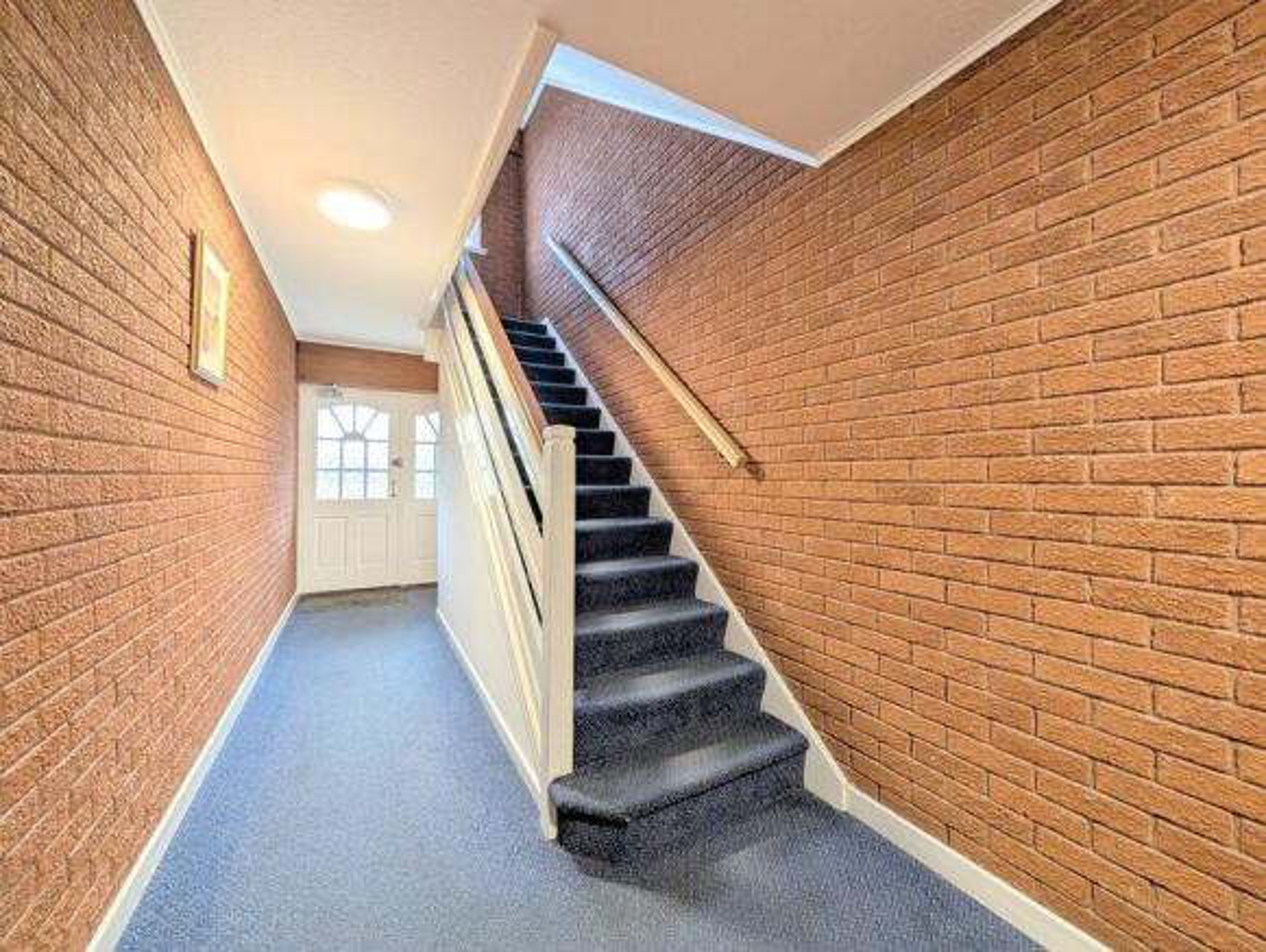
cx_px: 633
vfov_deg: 94.6
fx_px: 439
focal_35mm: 12
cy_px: 476
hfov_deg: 110.5
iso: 60
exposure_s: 1/32.2
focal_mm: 2.02
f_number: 1.7
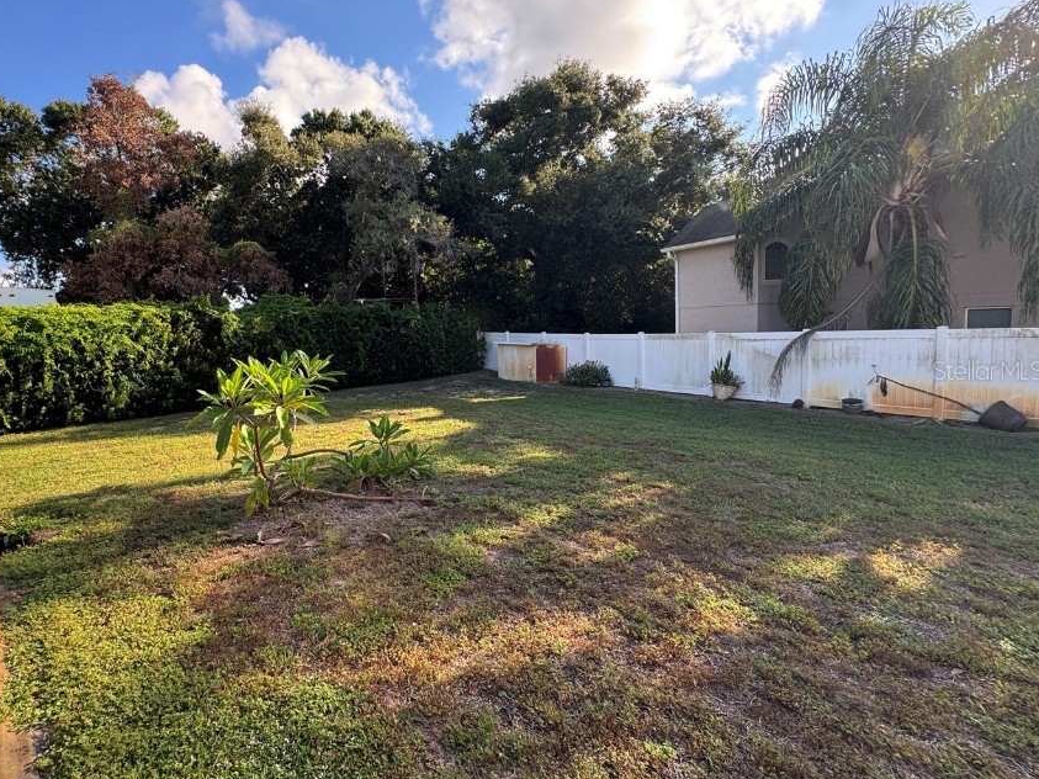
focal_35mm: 17
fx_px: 510
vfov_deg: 74.7
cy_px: 370
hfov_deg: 89.9
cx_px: 418
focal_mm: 2.22
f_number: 2.2
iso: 40
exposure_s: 1/256
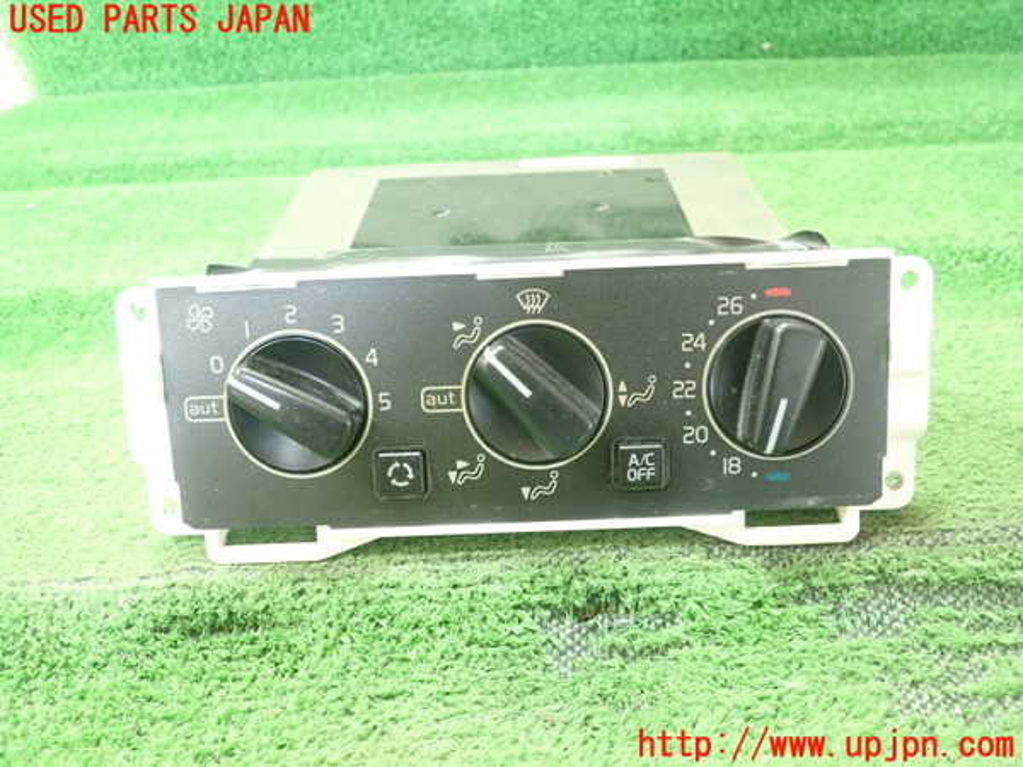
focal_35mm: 30
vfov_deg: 46.8
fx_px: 887
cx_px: 512
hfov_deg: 60.0
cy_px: 384
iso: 800
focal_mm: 5.5
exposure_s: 1/80
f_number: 2.3
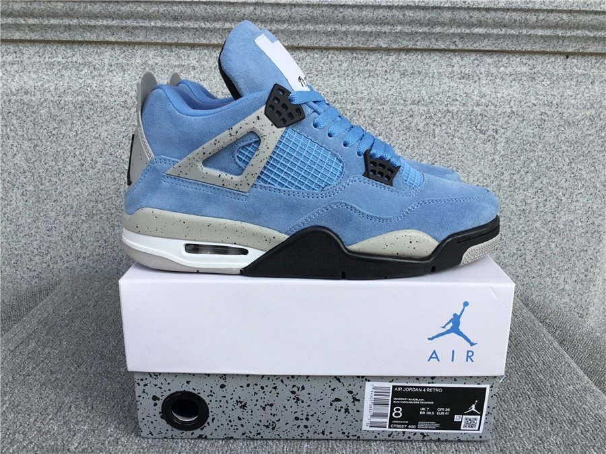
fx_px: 543
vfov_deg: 45.4
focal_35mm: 31
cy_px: 227
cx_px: 303
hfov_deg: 58.4
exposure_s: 1/646
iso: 25
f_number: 2.4
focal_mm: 3.3
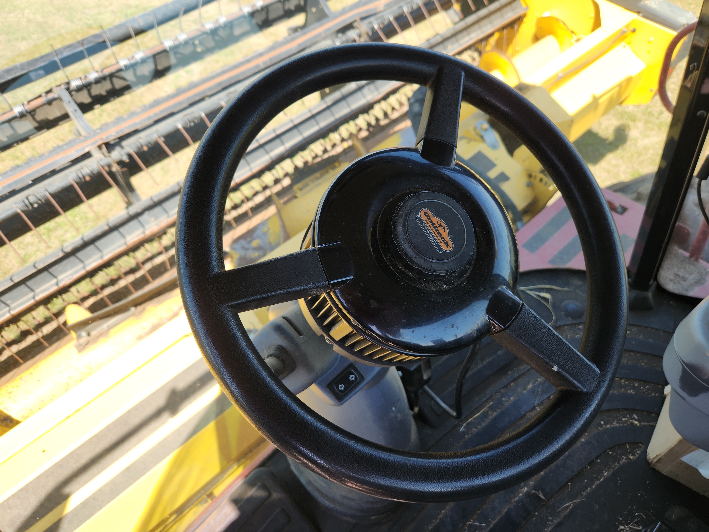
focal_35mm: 23
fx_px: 471
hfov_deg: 73.9
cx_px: 354
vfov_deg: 58.9
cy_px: 266
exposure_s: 1/290
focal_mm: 5.4
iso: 20
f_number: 1.8
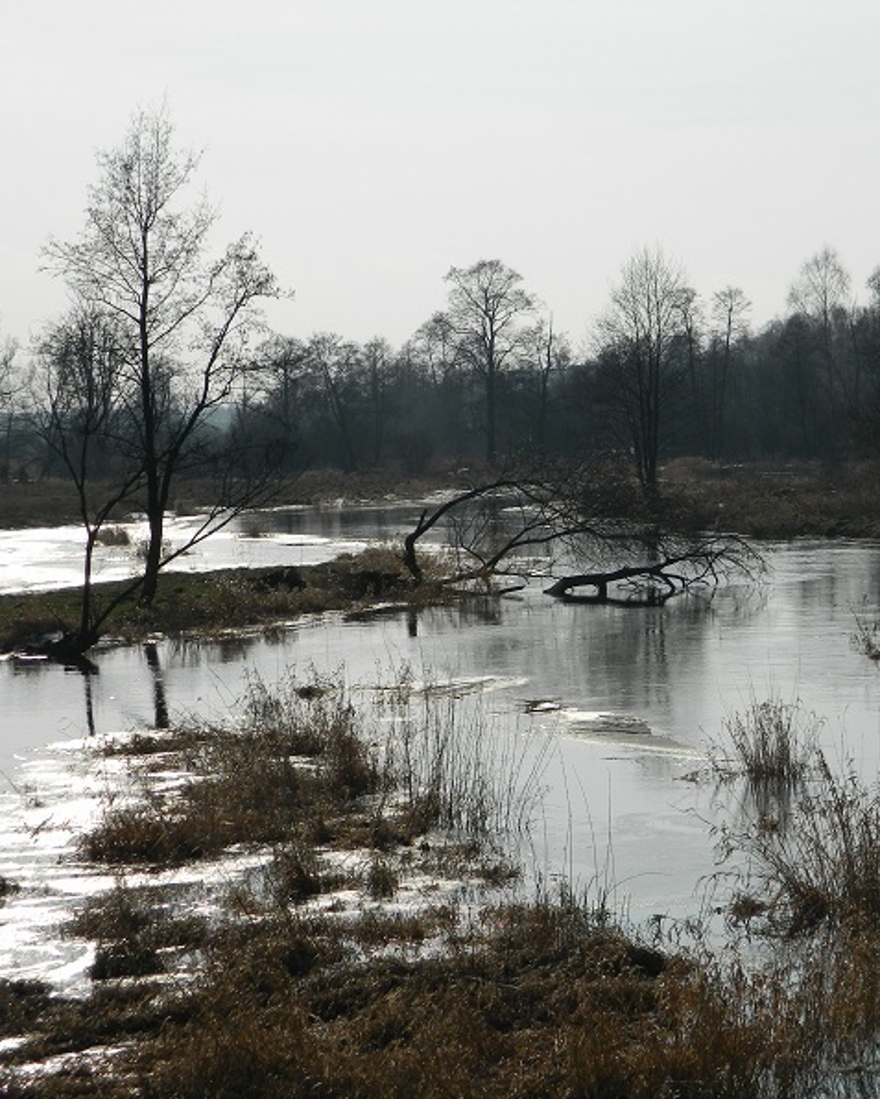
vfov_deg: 17.5
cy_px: 548
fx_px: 3580
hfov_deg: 14.0
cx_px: 683
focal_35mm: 110
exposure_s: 1/320
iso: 80
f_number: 11.9
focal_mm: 15.1
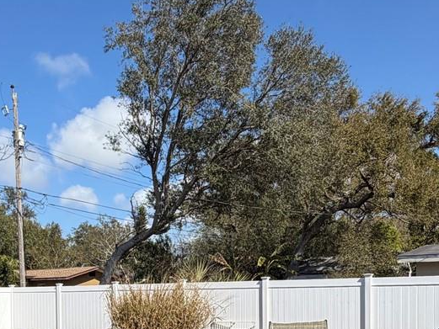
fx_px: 545
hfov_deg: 42.9
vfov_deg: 31.7
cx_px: 129
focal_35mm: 43
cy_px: 307
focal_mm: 2.22
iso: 20
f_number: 2.2
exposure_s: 1/1050
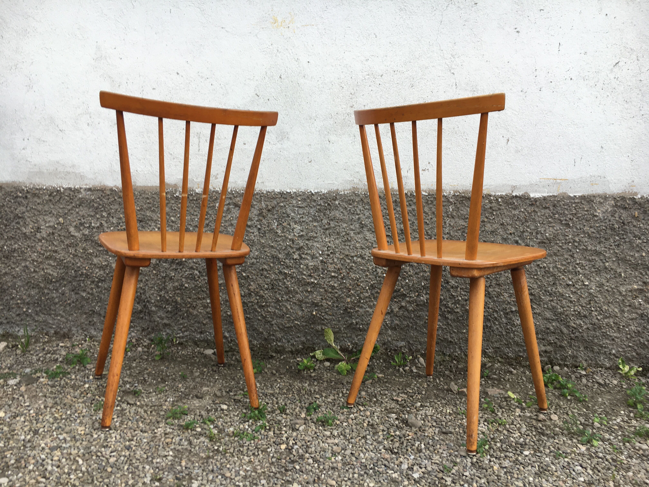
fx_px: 544
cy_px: 244
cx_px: 324
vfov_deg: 48.2
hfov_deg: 61.7
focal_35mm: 29
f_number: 2.2
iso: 25
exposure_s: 1/101
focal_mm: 4.15
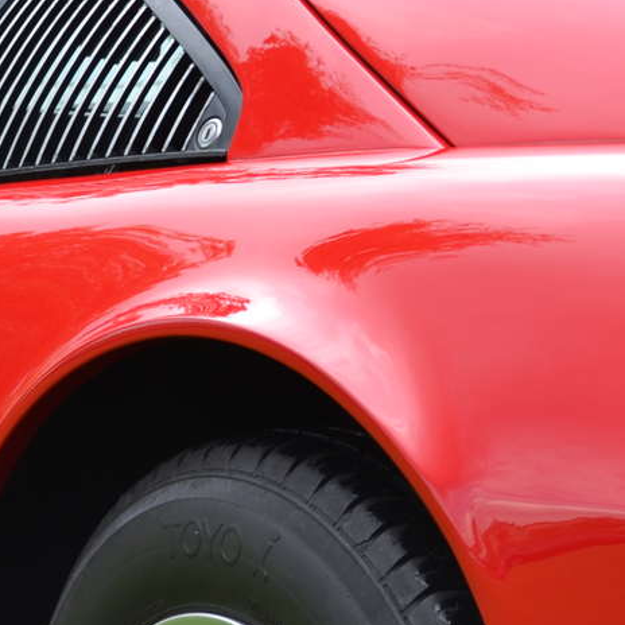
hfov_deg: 11.3
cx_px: 242
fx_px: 3146
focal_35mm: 154
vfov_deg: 11.3
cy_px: 441
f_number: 5.6
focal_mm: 28
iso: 100
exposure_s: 1/125
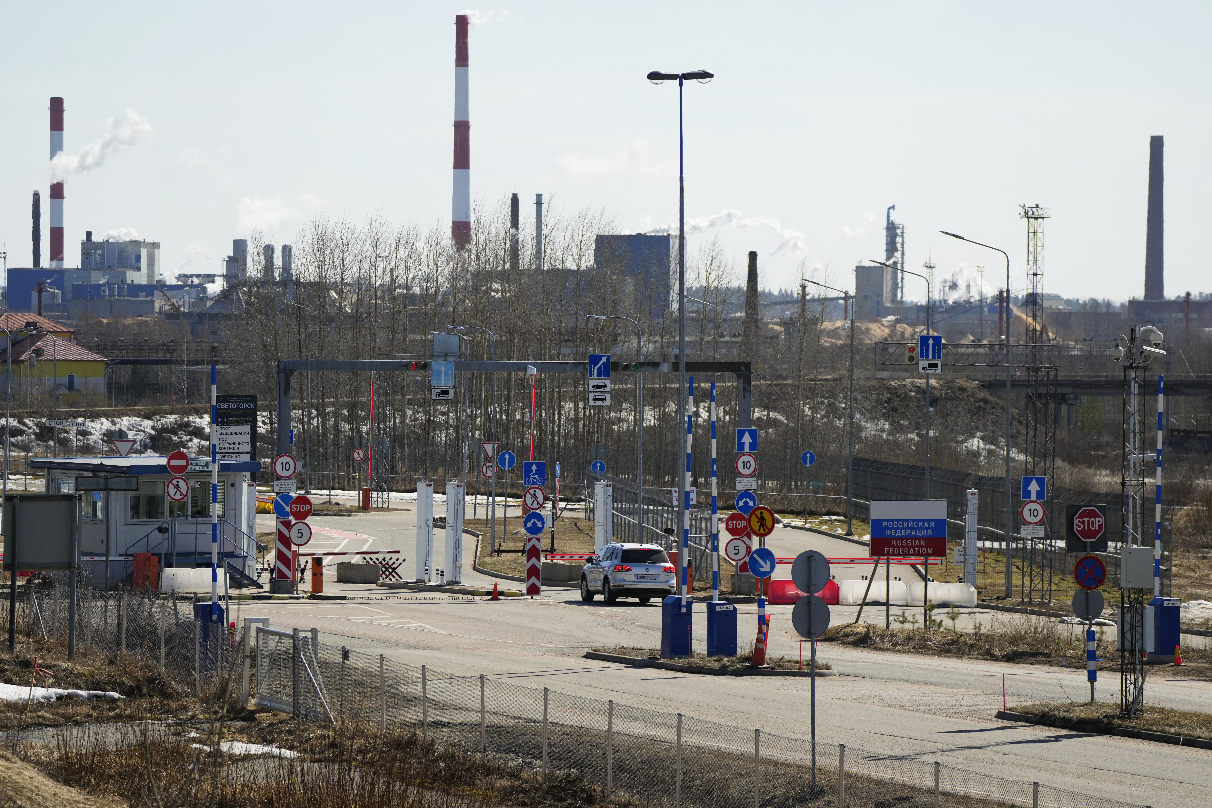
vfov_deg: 8.3
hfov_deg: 12.4
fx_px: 5588
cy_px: 404
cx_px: 606
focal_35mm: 166
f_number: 5.6
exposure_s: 1/2500
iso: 320
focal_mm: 166
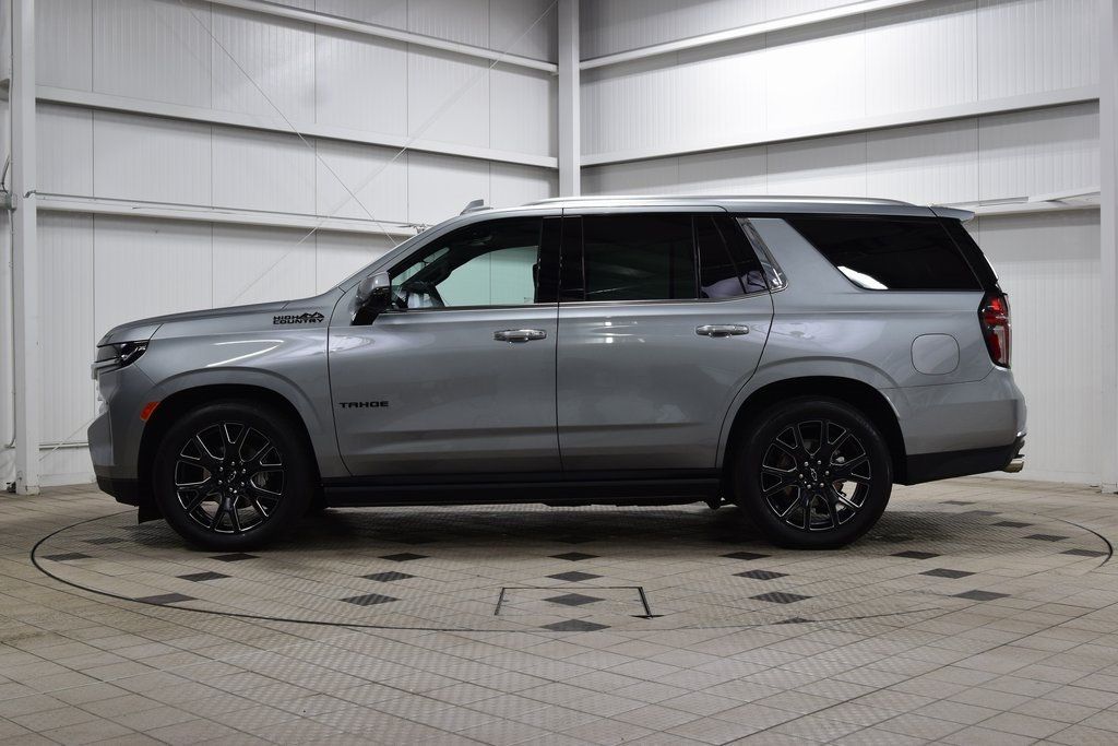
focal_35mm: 44
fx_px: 1351
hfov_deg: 45.0
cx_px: 559
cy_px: 373
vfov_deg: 30.9
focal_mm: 29
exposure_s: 1/20
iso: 400
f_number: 6.3
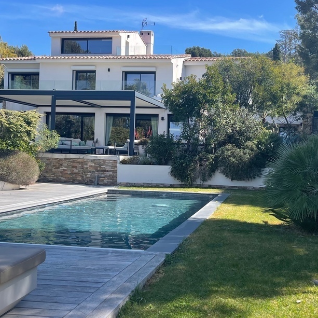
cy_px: 157
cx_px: 204
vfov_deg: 37.6
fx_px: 468
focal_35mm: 45
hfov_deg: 37.3
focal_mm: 5.1
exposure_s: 1/1715
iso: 32
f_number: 1.6
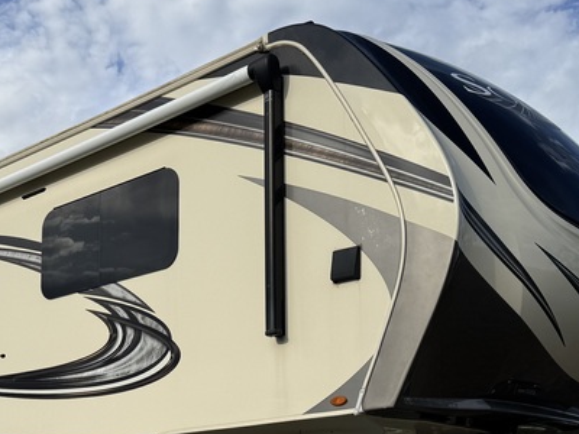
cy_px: 405
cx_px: 166
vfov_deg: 23.6
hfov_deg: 31.8
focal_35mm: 60
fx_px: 1004
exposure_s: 1/3597
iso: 80
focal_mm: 6.76
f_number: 1.78
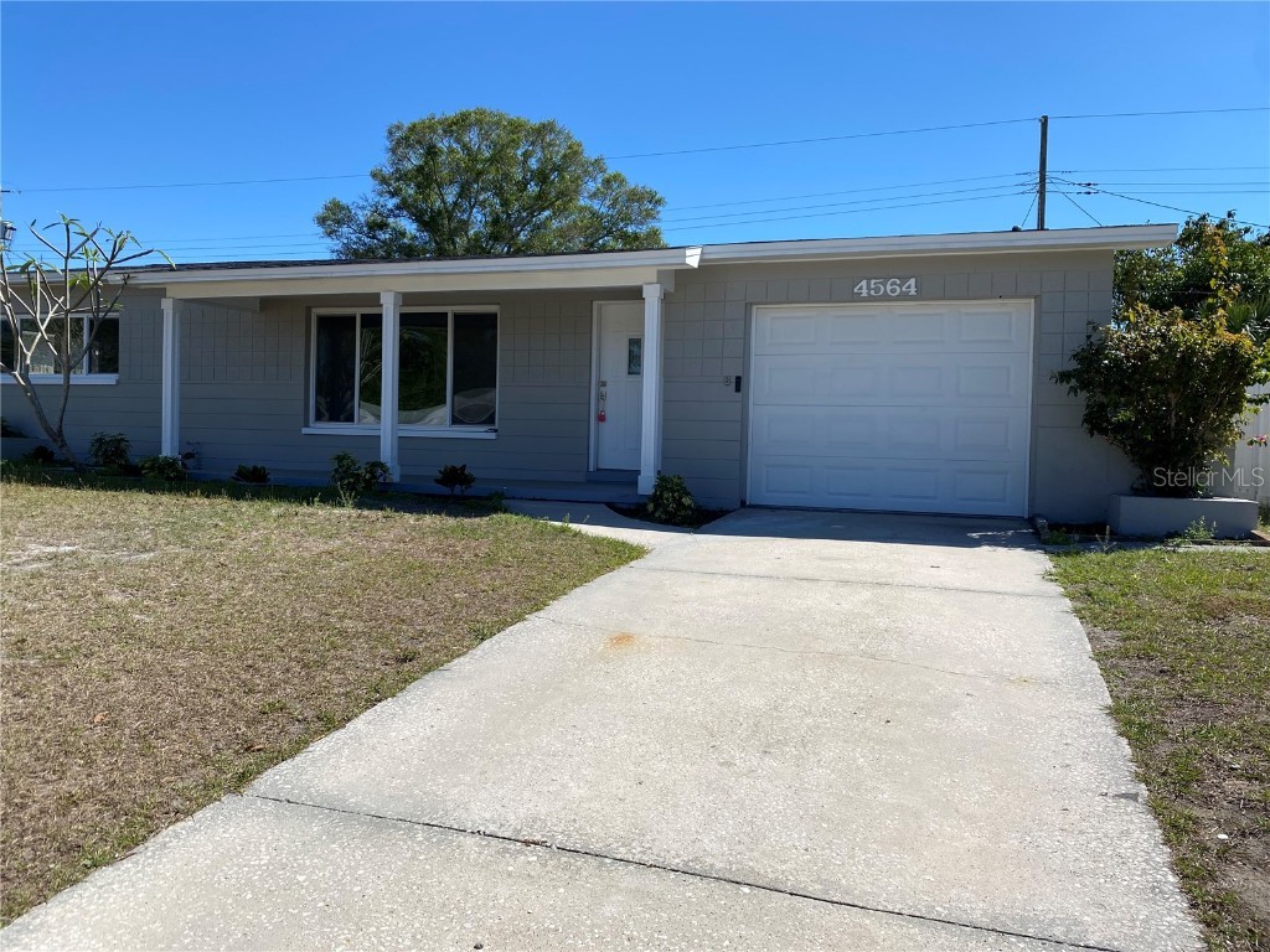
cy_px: 476
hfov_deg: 67.3
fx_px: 954
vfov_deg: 53.1
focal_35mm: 26
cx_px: 635
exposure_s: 1/3984
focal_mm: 4.25
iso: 32
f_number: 1.8
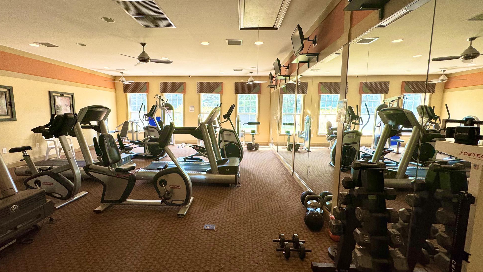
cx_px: 231
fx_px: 205
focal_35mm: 16
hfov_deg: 99.3
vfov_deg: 67.1
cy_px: 135
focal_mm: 2.22
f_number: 2.2
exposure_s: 1/99
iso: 160
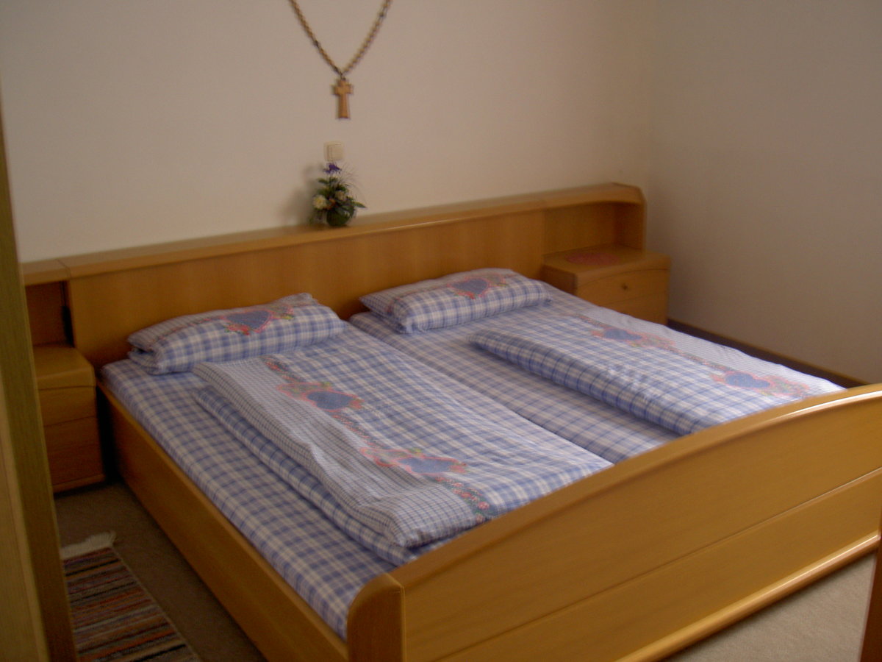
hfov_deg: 47.9
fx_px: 994
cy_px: 331
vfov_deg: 36.8
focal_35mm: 39
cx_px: 441
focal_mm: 8
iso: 100
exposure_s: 1/8
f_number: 2.8
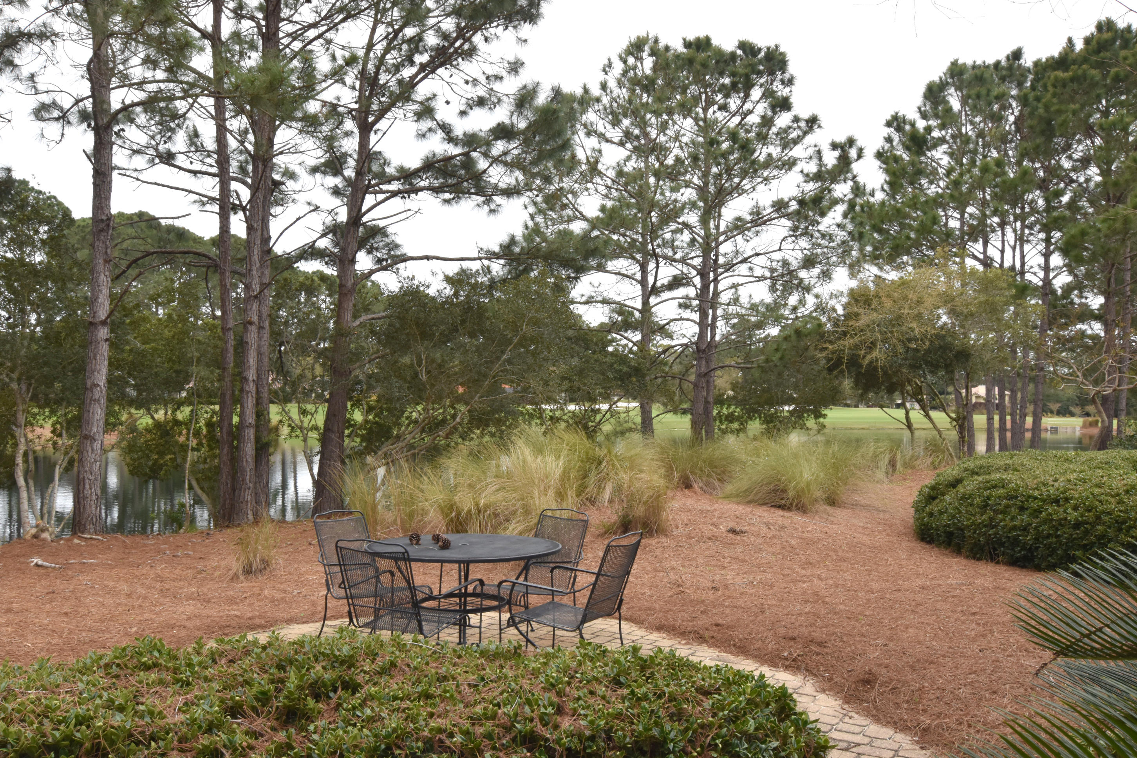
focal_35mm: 31
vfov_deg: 42.3
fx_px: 979
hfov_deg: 60.3
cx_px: 566
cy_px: 383
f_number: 22
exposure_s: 1/80
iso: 720
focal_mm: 20
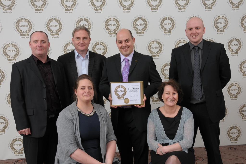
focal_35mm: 39
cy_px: 82
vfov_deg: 34.1
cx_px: 123
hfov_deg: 49.6
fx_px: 266
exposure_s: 1/125
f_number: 11
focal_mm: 26
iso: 400
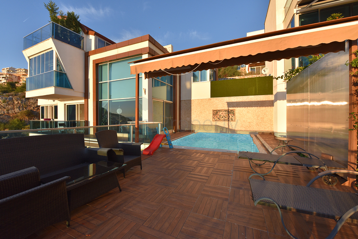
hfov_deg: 104.2
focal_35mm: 14
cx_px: 179
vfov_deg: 81.3
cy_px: 120
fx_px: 139
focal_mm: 14
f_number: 18
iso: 800
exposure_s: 1/200
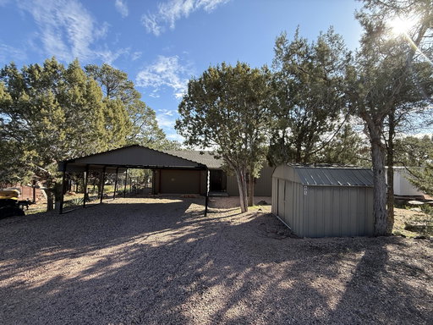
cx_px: 216
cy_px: 162
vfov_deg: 85.7
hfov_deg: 102.1
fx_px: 175
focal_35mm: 14
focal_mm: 2.22
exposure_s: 1/424
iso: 64
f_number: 2.2
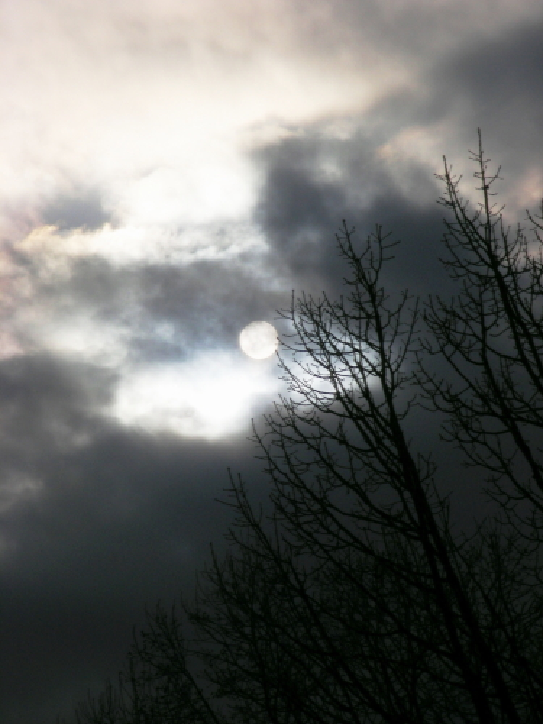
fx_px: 4099
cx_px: 272
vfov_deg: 10.1
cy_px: 362
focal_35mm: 196
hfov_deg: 7.6
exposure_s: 1/337
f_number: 13.6
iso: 50
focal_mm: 32.7
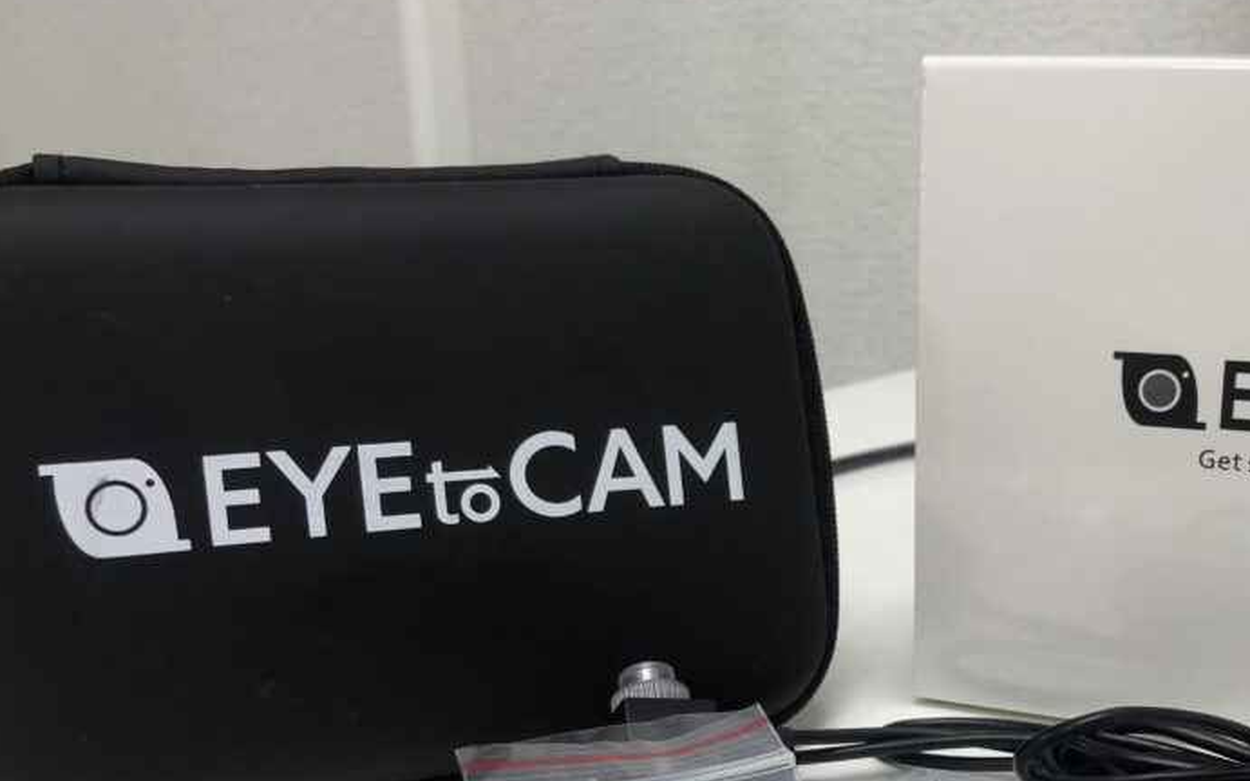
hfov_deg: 44.0
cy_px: 611
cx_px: 912
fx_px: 1499
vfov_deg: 28.7
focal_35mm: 44
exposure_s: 1/50
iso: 32
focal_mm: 3.99
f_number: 1.8
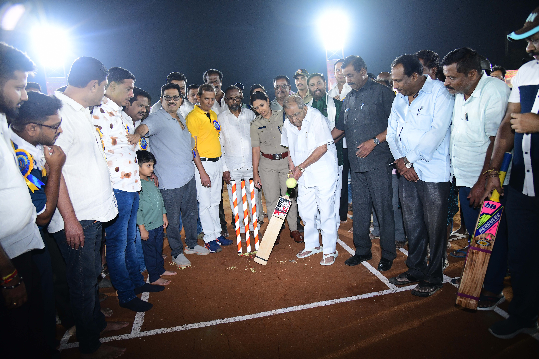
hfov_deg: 73.7
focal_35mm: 24
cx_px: 270
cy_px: 180
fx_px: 359
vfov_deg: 53.1
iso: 2000
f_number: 4
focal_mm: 24
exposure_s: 1/125
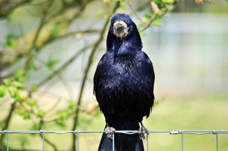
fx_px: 2848
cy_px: 76
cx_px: 114
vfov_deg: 3.0
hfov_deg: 4.6
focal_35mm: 450
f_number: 5.6
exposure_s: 1/500
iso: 560
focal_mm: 300
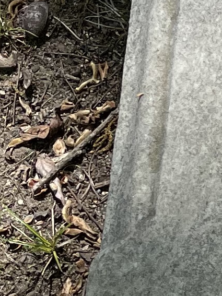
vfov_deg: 10.7
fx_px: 1583
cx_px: 579
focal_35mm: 185
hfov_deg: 7.4
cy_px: 236
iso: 32
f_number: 1.6
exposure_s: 1/6250
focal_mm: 5.1
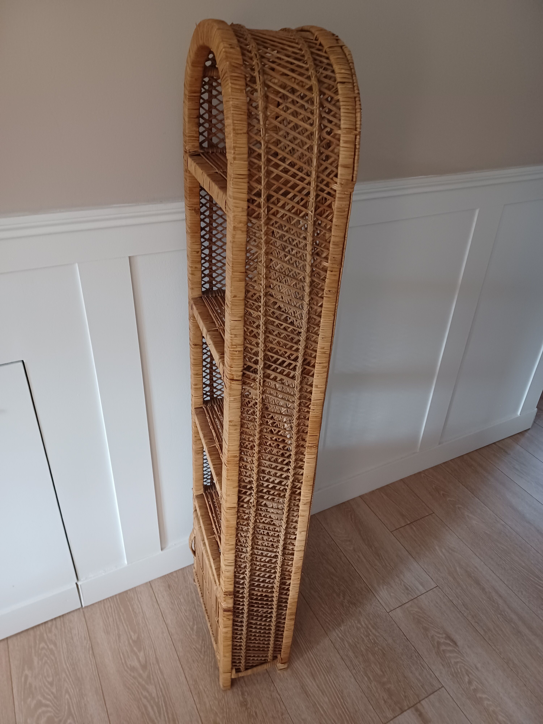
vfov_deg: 69.4
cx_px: 272
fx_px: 523
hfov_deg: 54.9
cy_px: 362
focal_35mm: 25
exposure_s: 1/25
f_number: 1.8
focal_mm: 4.6
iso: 500
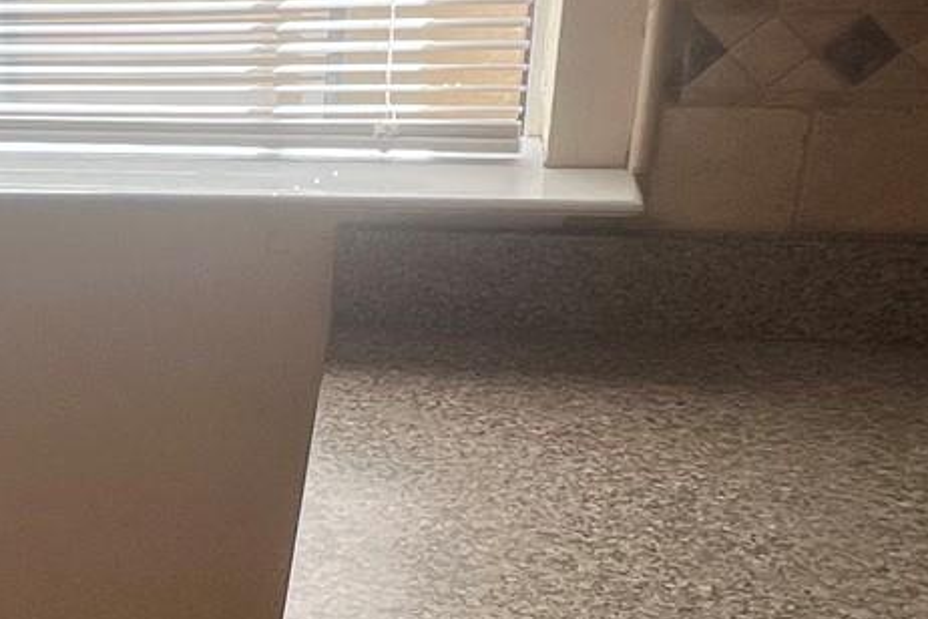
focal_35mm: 60
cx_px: -209
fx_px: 1547
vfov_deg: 22.5
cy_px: 440
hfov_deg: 28.6
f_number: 1.8
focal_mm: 1.57
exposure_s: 1/191
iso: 32
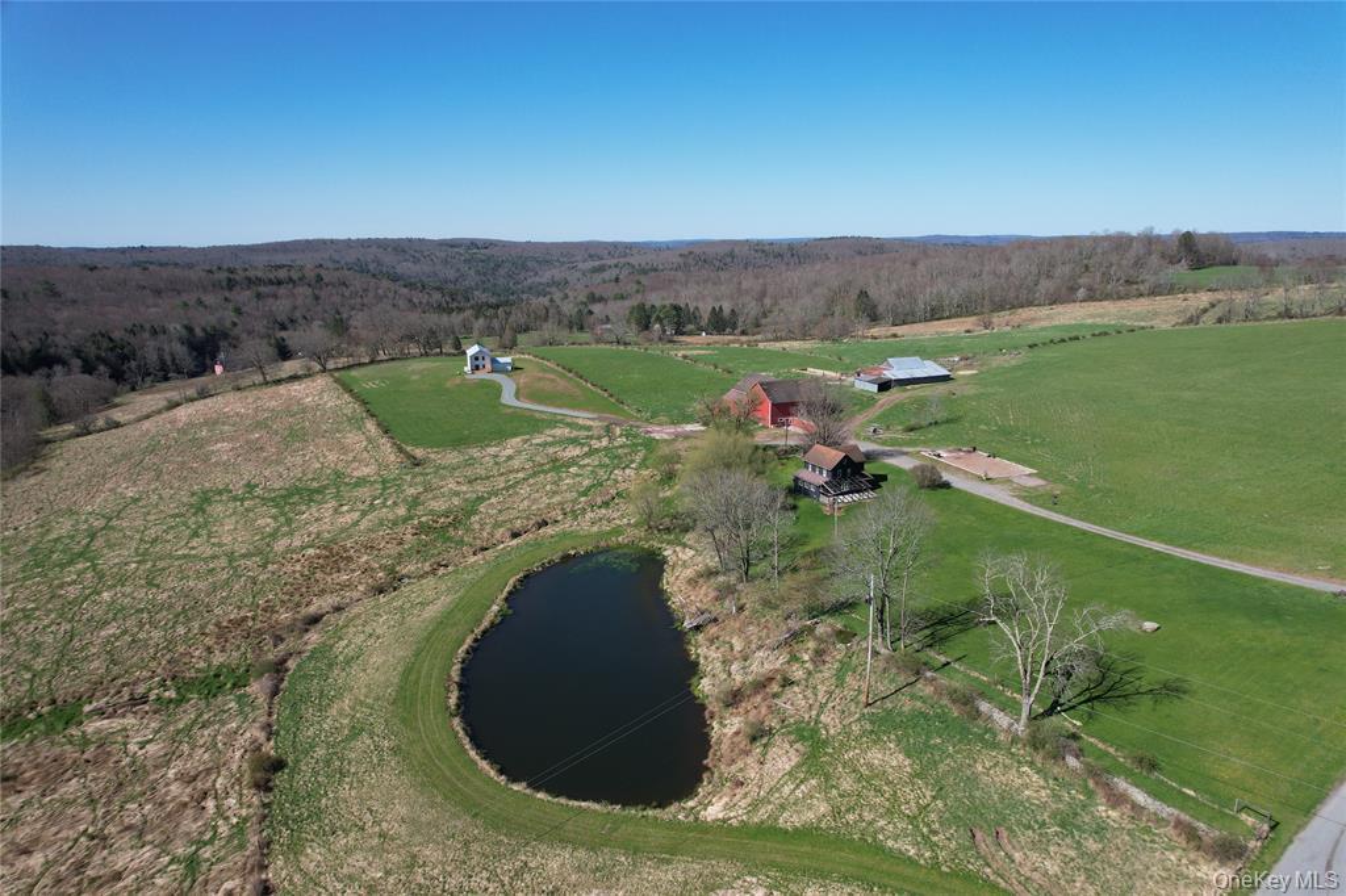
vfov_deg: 57.2
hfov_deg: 78.6
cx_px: 673
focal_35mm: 22
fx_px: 822
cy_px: 448
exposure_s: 1/1600
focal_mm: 8.38
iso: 100
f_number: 2.8
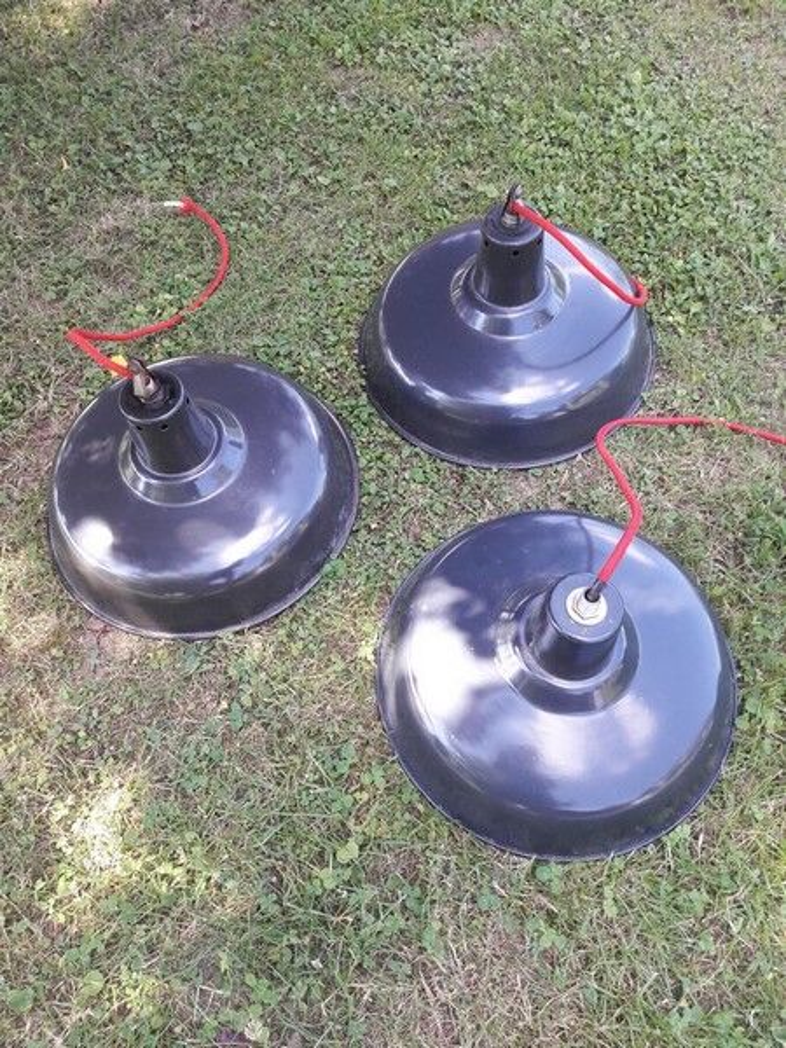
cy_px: 524
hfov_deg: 49.7
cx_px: 393
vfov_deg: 63.4
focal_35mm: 28
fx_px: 848
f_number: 1.9
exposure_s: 1/100
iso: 64
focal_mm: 3.7
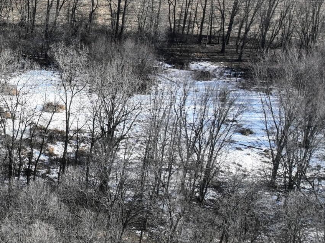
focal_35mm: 85
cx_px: -224
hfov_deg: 18.9
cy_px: 41
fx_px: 797
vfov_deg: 17.2
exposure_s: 1/1250
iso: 130
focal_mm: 12.29
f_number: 2.8
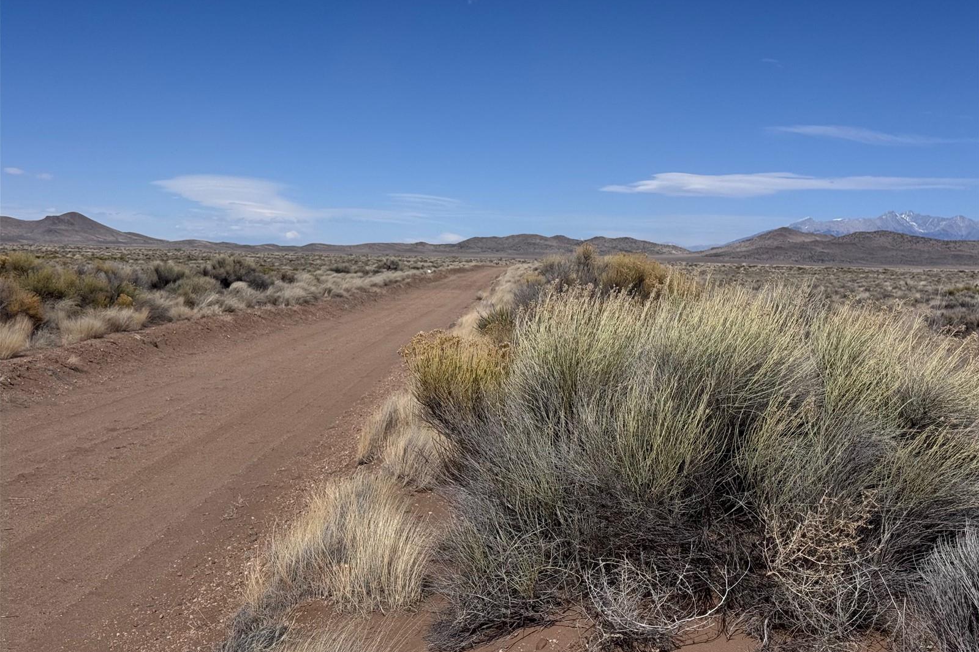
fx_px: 1359
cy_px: 352
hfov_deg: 39.6
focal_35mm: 50
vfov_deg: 27.0
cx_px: 490
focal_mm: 6.76
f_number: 1.78
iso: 64
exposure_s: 1/9009
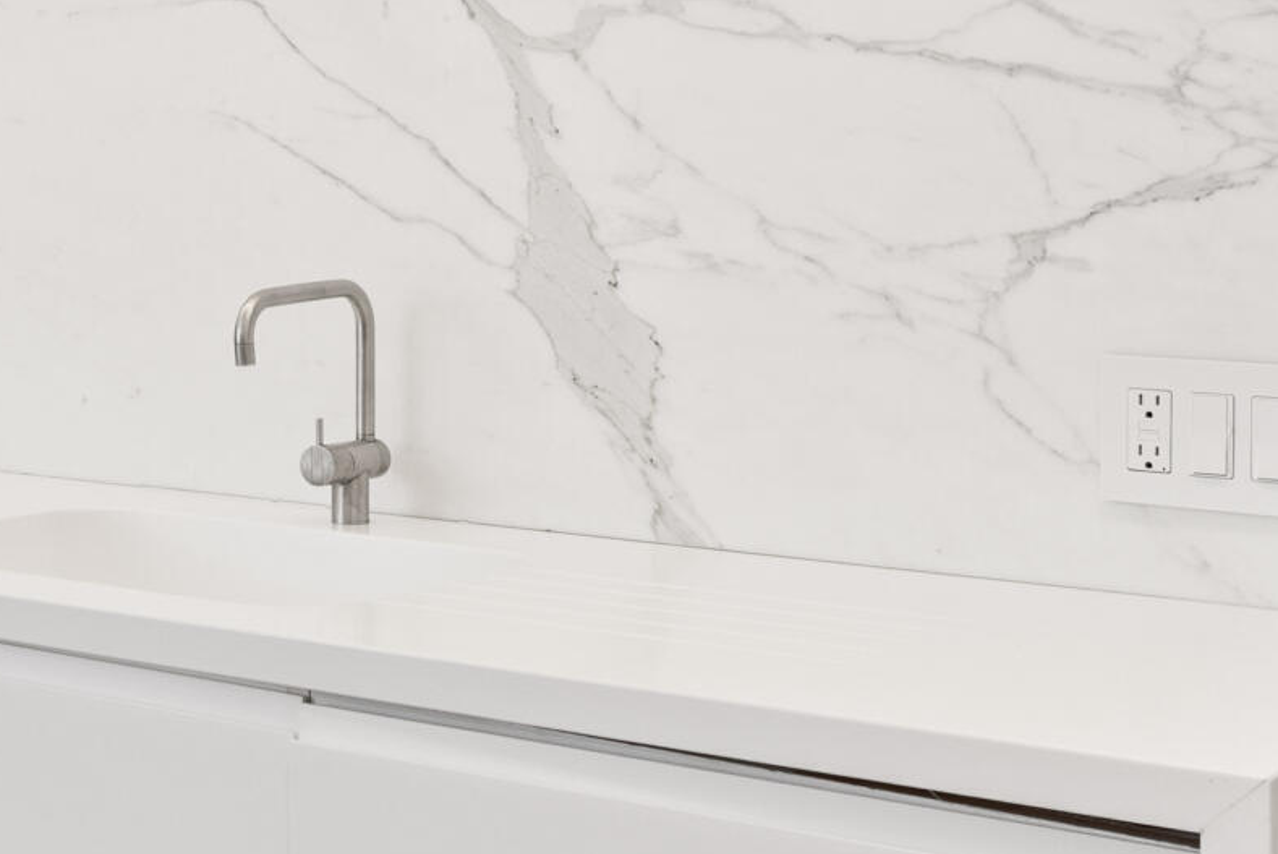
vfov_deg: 17.8
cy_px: 154
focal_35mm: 76
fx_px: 2699
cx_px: -121
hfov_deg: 24.8
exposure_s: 1/25
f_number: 7.1
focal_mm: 20
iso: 250
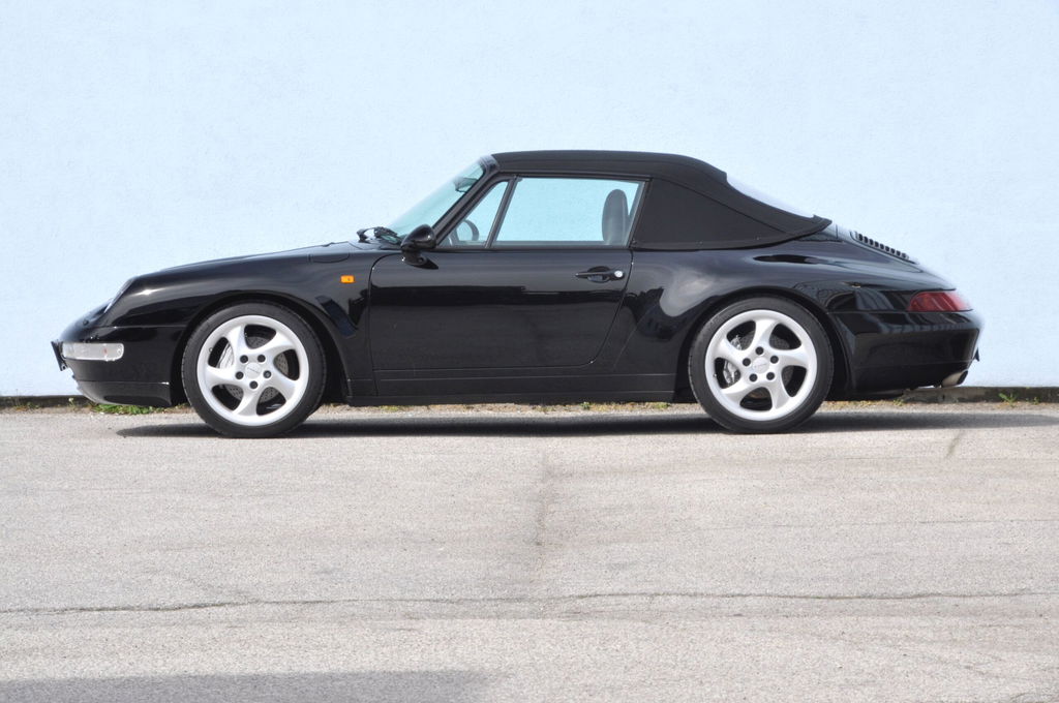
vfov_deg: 7.5
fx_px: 5376
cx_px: 530
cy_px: 352
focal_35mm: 183
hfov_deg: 11.2
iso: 500
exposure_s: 1/40
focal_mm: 122
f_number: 20
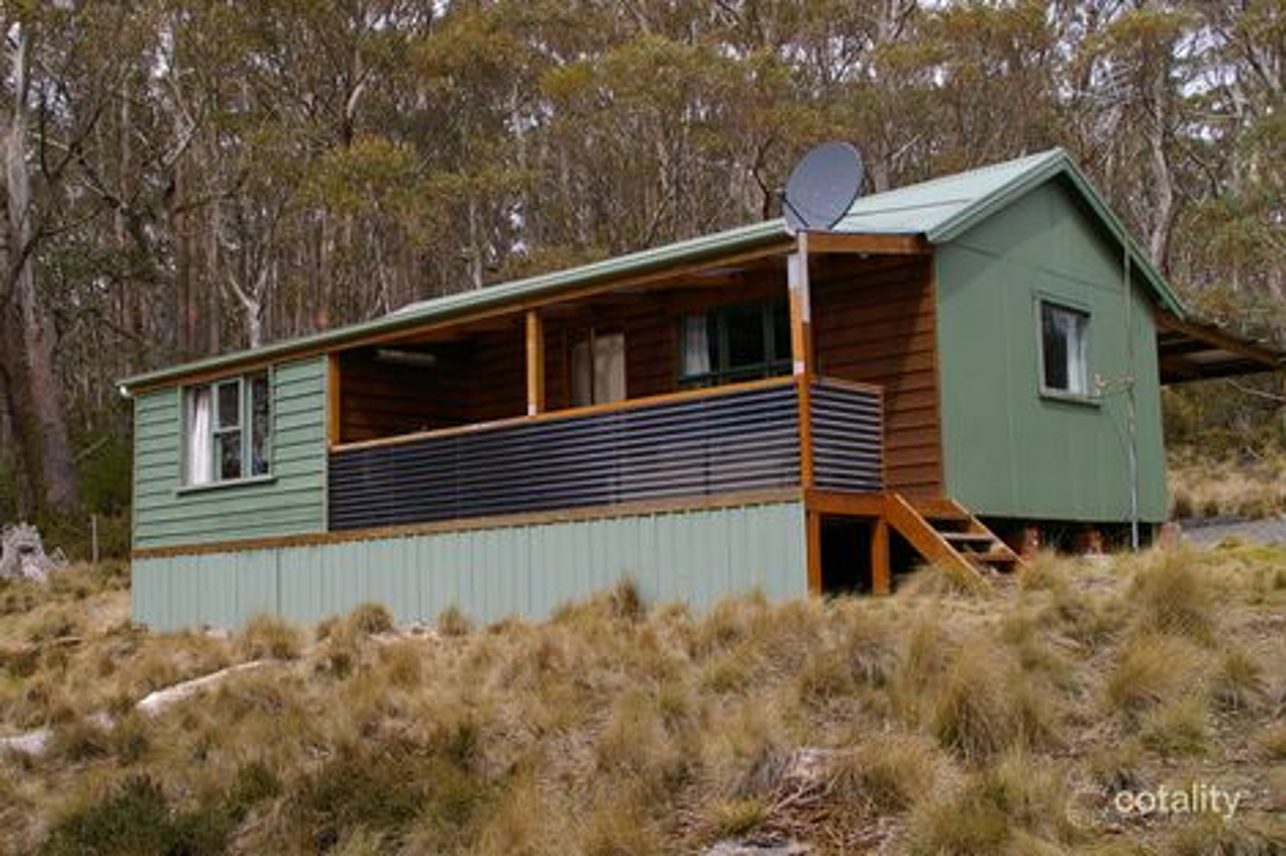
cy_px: 428
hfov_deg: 46.4
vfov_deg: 31.9
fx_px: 1500
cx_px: 643
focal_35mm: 42
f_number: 8
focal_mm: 28
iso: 400
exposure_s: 1/350
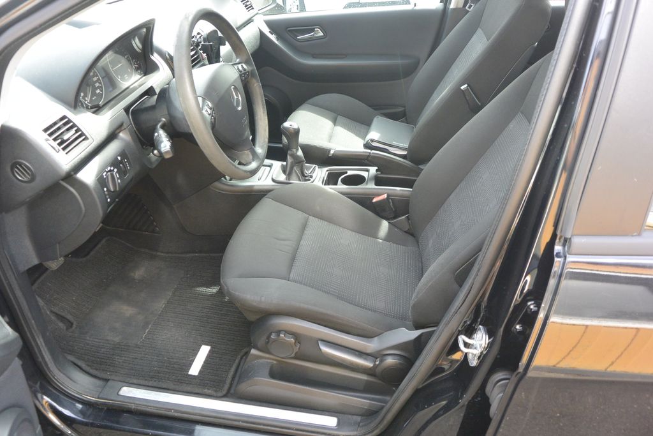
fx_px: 490
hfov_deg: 67.4
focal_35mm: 27
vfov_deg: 47.9
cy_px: 218
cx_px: 326
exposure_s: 1/125
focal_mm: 10
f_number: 3.5
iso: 280
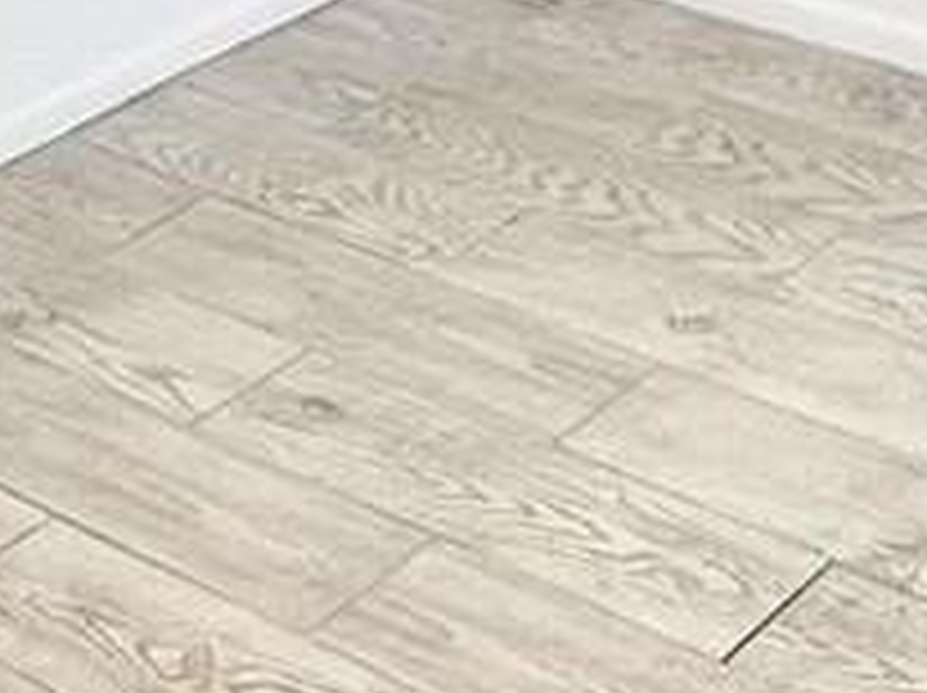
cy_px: -824
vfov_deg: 12.4
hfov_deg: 19.0
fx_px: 2702
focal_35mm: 101
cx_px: 878
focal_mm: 1.57
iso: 32
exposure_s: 1/128
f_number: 1.8
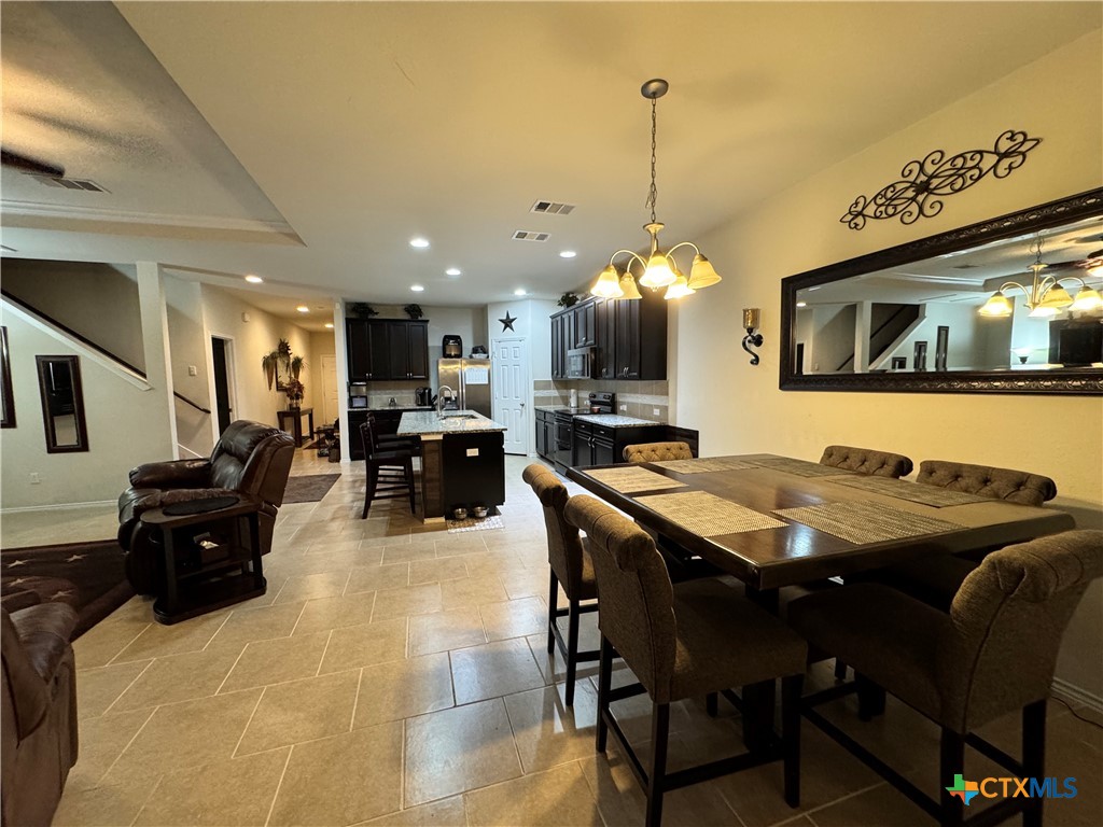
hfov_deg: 102.1
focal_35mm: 14
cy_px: 414
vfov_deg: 85.7
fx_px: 446
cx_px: 552
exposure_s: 1/60
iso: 400
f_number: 2.2
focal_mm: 2.22
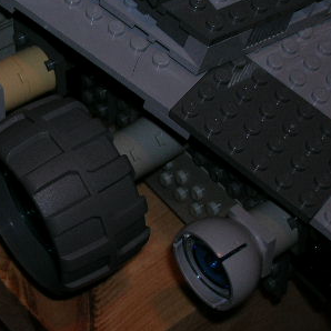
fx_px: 1190
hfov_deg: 15.5
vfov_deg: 15.8
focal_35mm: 110
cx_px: -17
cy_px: 137
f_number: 3.5
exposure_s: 1/60.1
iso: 50
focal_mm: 9.7
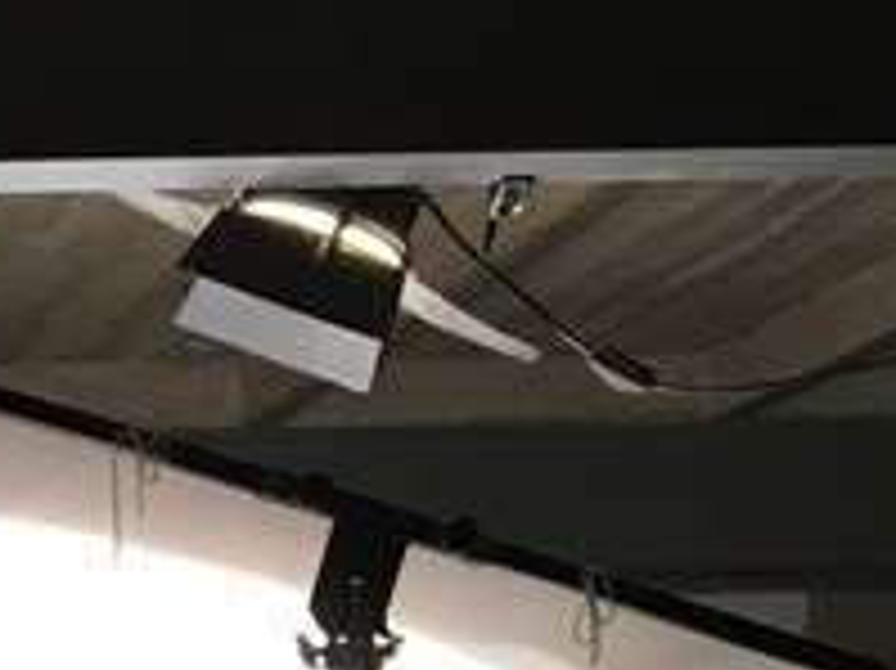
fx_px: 3854
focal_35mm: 149
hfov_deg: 11.8
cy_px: 1183
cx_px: -928
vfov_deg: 9.5
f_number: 2.2
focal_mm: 4.15
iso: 40
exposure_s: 1/33
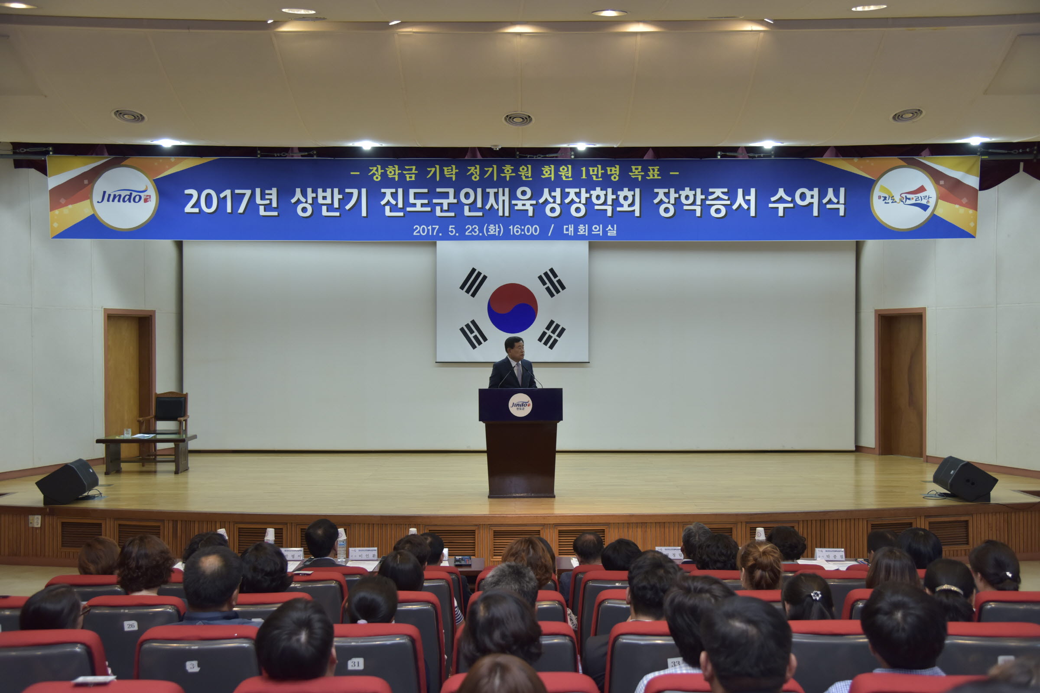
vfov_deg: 35.1
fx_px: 1098
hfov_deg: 50.7
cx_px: 520
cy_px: 346
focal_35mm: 38
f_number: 4
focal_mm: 38
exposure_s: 1/125
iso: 1000
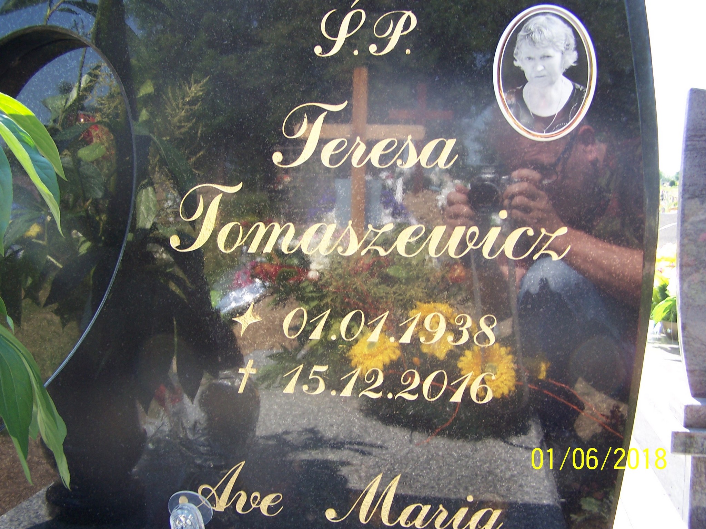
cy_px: 264
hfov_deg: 49.0
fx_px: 775
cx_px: 353
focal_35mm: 38
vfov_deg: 37.7
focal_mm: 6.3
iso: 80
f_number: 2.8
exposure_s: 1/180
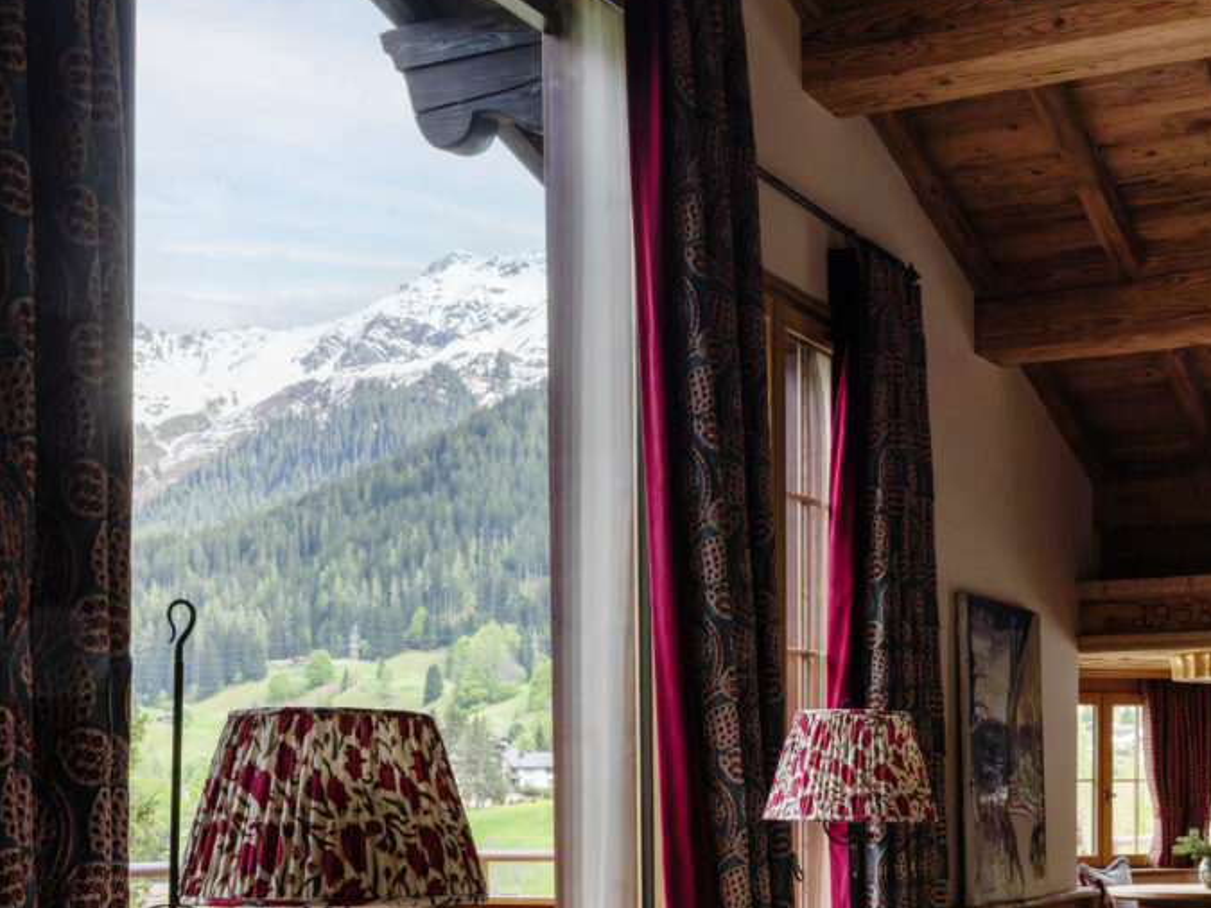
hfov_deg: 37.5
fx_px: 1784
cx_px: 609
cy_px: 750
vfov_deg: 27.9
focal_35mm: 51
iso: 800
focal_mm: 35
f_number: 16
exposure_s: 1/100
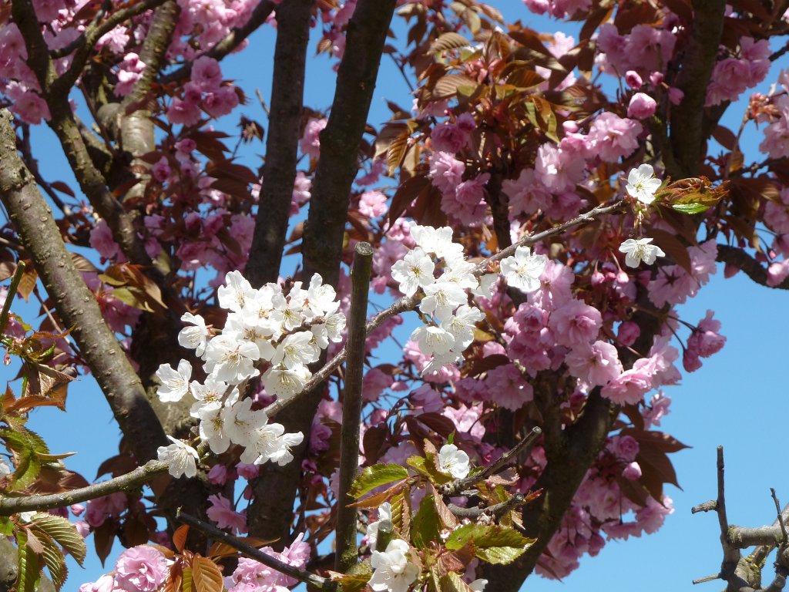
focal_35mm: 104
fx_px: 2370
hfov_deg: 18.9
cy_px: 296
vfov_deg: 14.2
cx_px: 394
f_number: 4.3
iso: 80
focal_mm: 17
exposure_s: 1/320
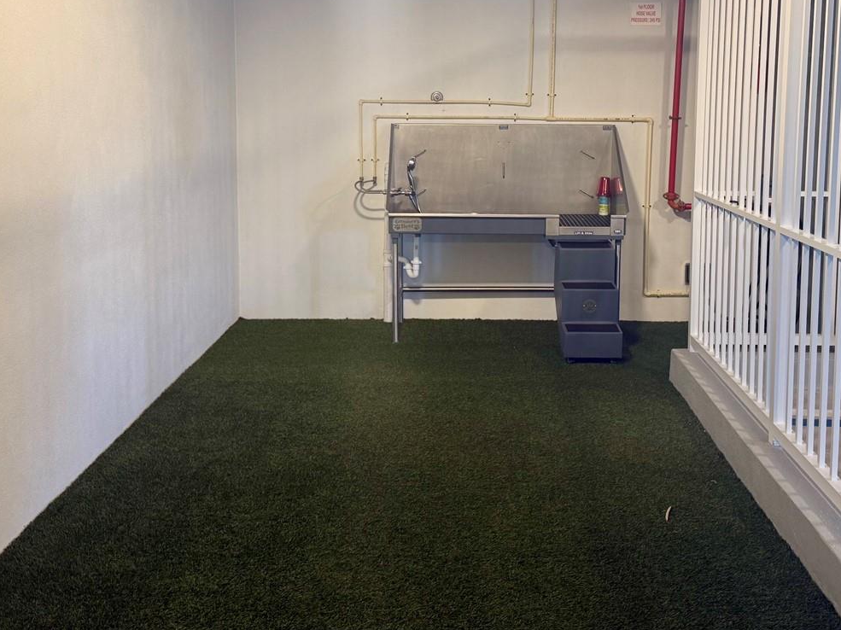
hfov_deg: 47.6
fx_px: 947
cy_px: 201
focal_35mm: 39
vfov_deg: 36.4
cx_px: 500
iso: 160
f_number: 1.78
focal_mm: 6.76
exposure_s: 1/121
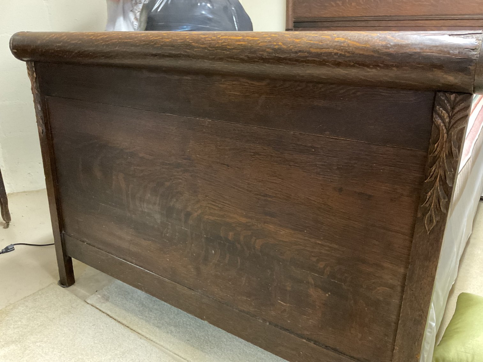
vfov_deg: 48.2
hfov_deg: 61.7
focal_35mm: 29
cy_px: 181
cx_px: 242
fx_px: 405
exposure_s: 1/24
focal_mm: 3
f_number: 1.8
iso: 500
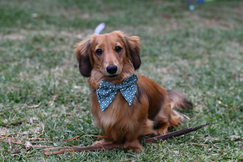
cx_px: 122
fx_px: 506
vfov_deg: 18.2
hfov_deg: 27.0
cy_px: 81
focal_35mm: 75
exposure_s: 1/500
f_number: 2.5
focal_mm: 50
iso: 100
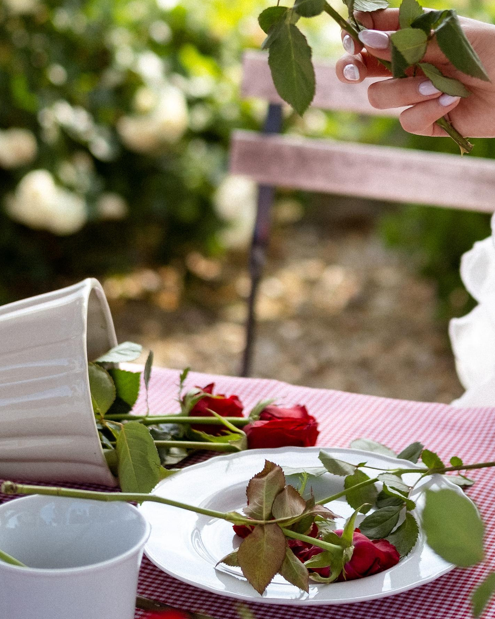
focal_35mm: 115
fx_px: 2106
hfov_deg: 13.4
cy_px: 139
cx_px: 359
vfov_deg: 16.6
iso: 160
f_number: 2
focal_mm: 35
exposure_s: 1/1700
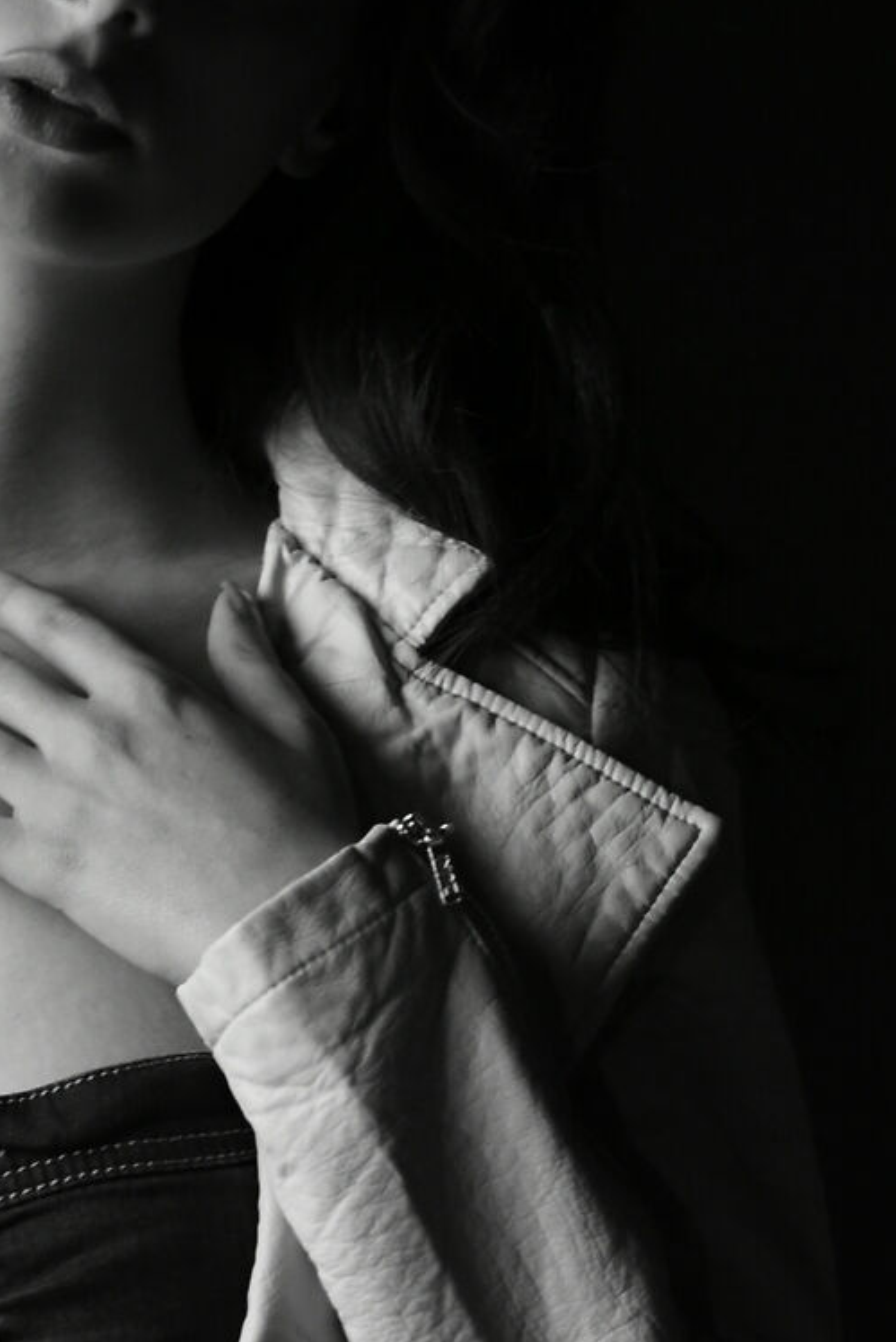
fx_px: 10177
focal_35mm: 273
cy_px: 1387
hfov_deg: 5.0
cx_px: 183
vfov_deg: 7.5
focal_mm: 85
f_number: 1.8
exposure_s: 1/125
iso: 1250
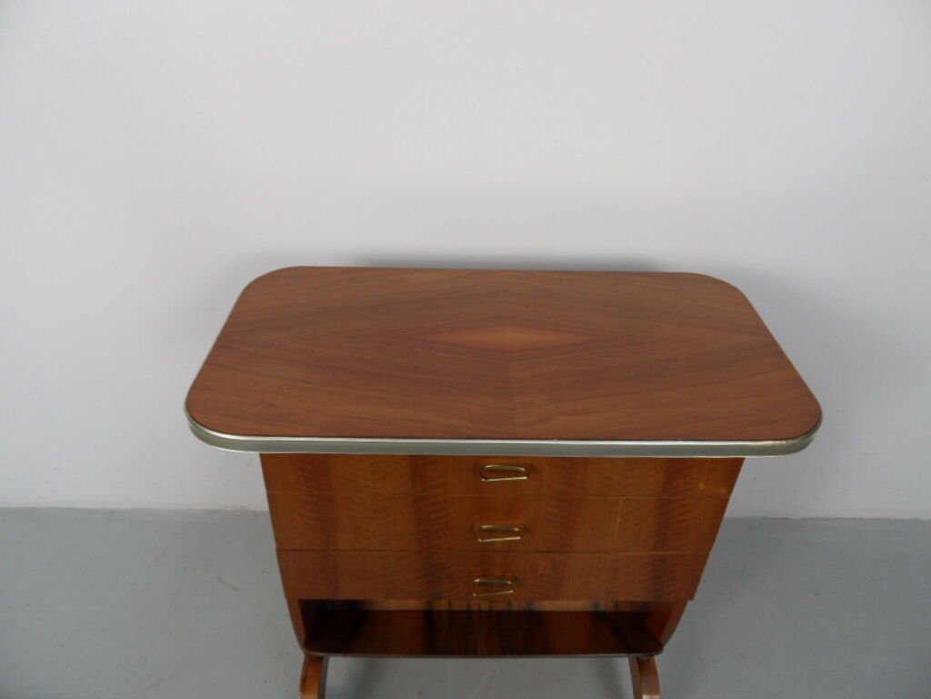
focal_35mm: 24
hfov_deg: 71.6
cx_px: 466
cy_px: 350
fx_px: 645
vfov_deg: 56.8
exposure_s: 1/90
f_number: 3.2
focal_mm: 3.9
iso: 100
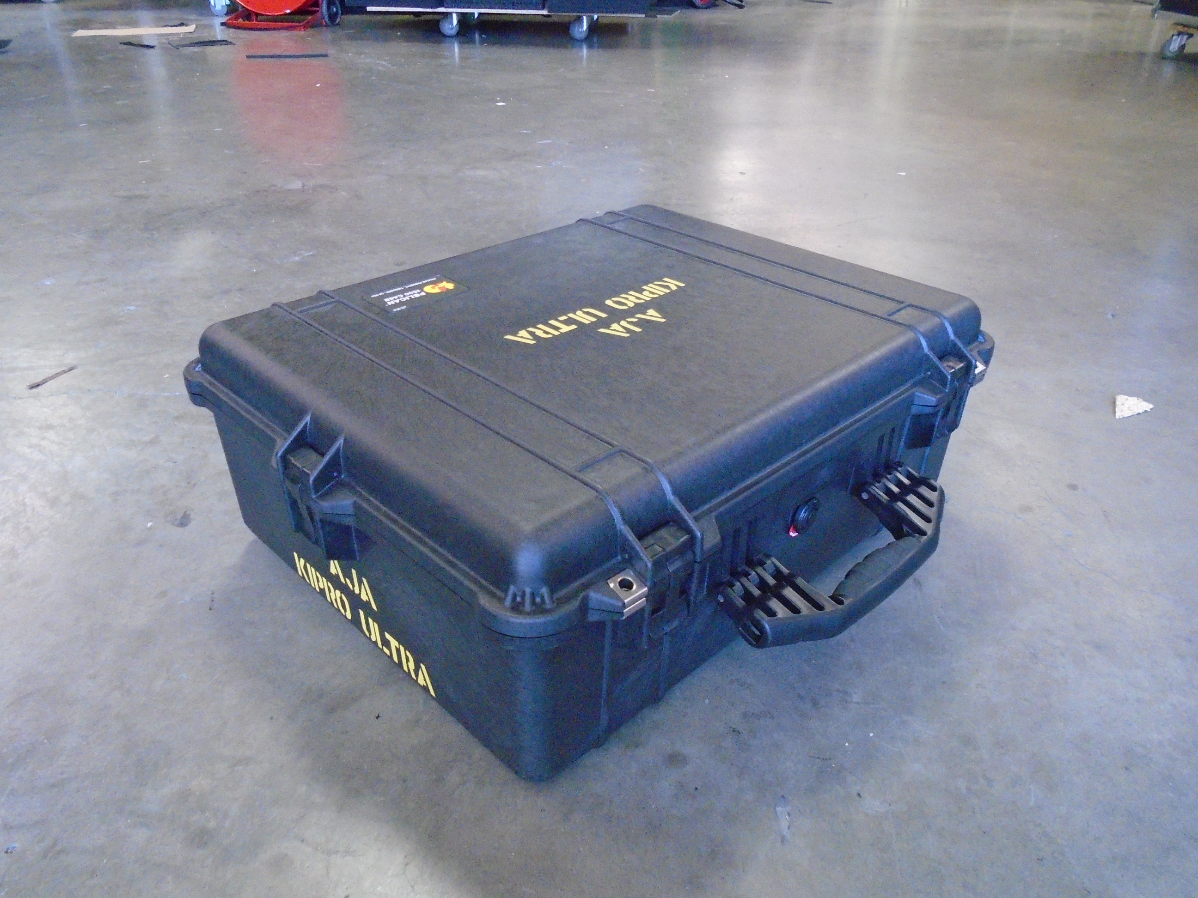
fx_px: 900
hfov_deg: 67.3
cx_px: 599
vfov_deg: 53.1
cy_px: 449
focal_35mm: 26
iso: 800
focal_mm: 4.6
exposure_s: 1/80
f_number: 3.2
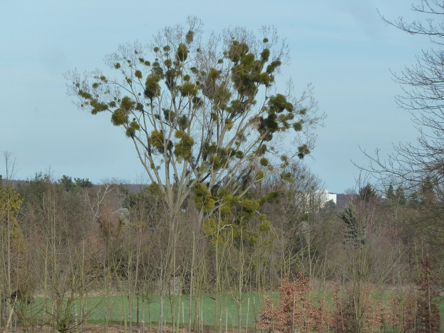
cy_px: 166
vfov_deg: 8.2
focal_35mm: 182
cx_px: 222
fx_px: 2334
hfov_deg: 10.9
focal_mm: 29.9
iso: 125
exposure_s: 1/500
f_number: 4.5
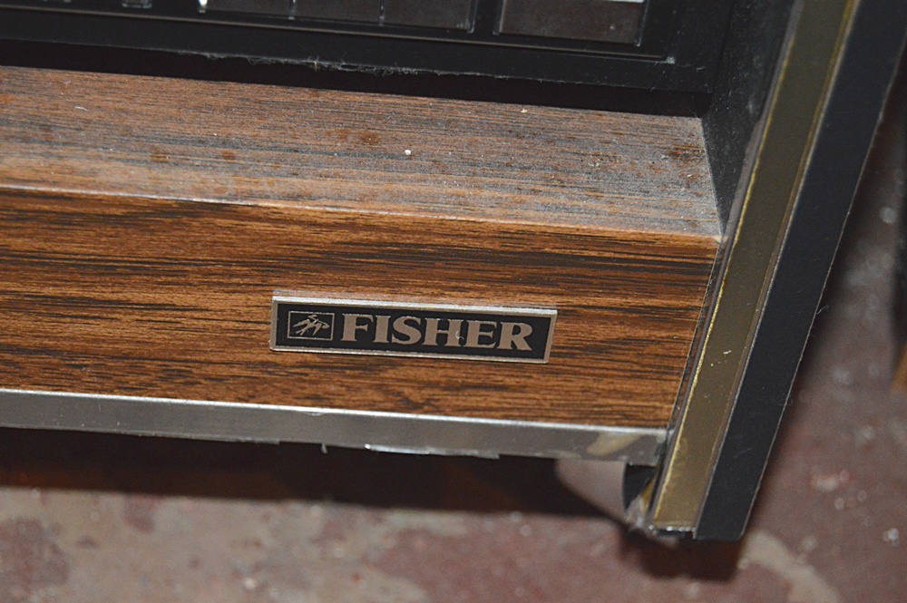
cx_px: 454
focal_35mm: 82
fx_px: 2077
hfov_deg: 24.6
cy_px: 302
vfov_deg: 16.5
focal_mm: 55
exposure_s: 1/60
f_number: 5.6
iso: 3200
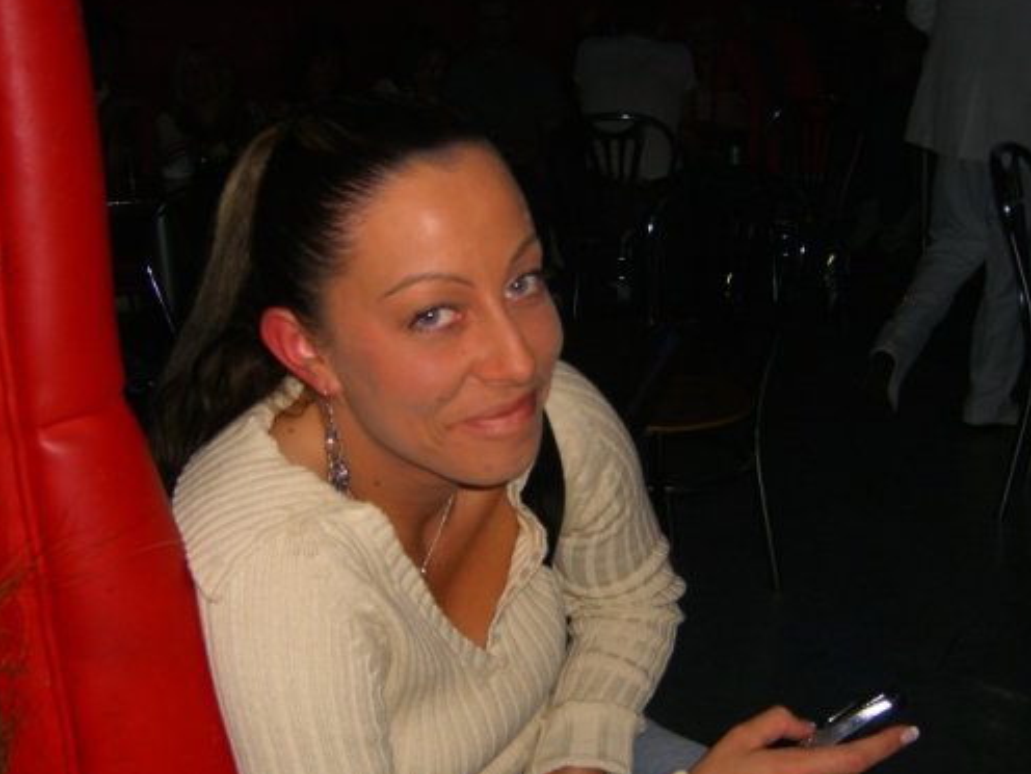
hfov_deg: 41.2
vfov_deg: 31.5
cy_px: 441
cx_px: 543
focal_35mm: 46
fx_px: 1370
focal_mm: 7.9
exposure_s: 1/60
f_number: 2.8
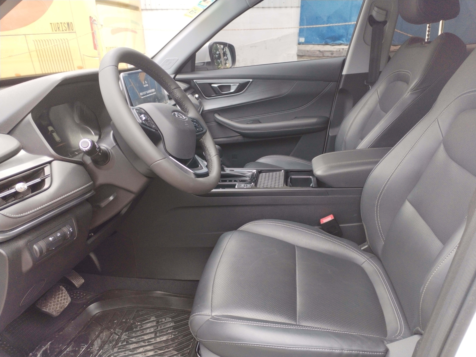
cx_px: 238
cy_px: 178
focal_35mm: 29
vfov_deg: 48.2
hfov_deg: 61.7
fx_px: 399
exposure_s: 1/134
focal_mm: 4.75
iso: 100
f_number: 1.8
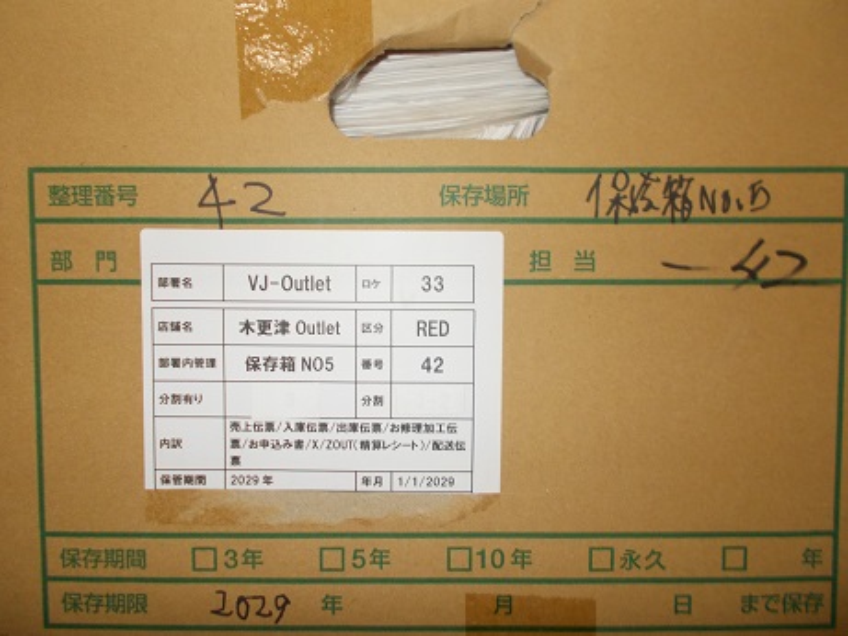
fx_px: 637
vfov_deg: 53.1
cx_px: 424
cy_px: 318
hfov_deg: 67.3
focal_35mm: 26
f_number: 3.2
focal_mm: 4.6
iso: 200
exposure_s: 1/25
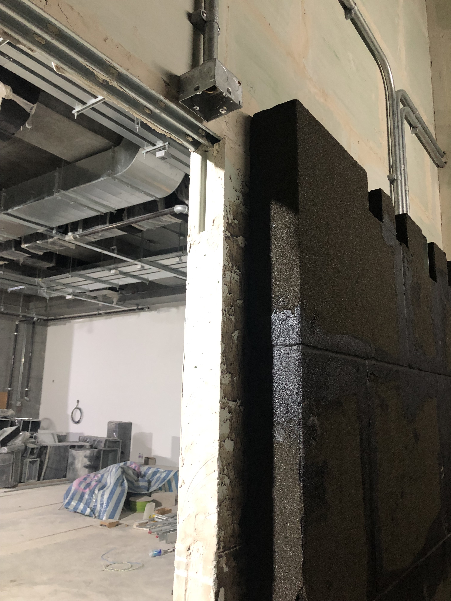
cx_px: 226
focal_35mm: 28
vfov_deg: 63.4
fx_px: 486
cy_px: 300
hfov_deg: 49.7
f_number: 1.8
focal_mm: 4
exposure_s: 1/17
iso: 100
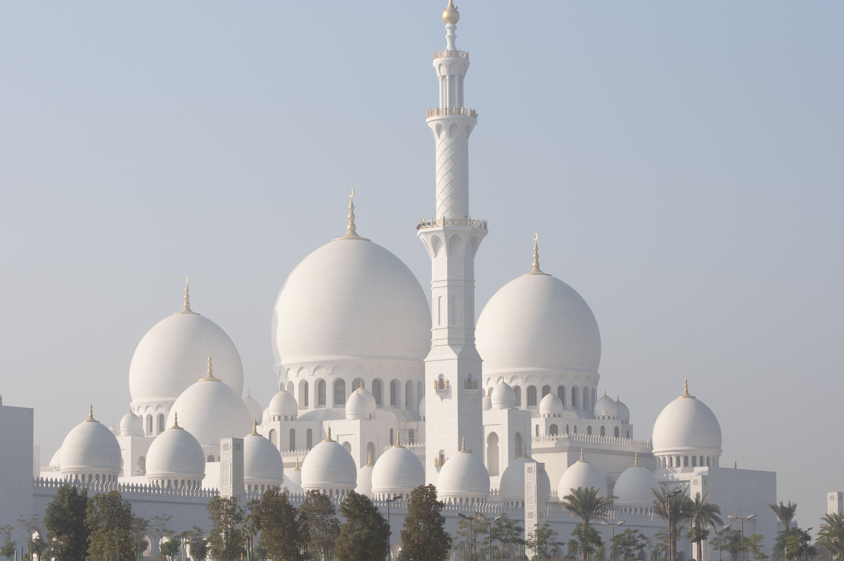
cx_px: 422
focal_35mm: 105
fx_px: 2459
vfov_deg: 13.0
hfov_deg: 19.5
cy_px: 280
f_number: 8
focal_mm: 70
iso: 200
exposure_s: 1/1000
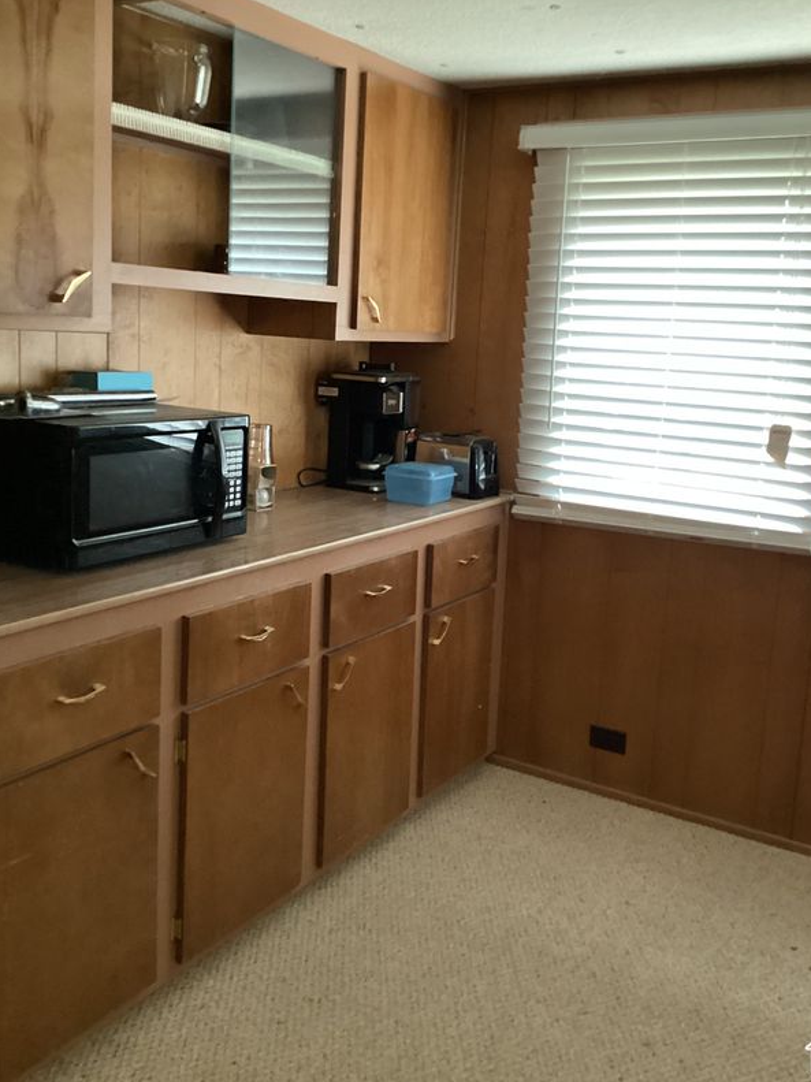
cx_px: 417
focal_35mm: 34
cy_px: 493
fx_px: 1062
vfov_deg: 53.9
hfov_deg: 41.8
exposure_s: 1/60
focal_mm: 3.3
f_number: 2.4
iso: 320
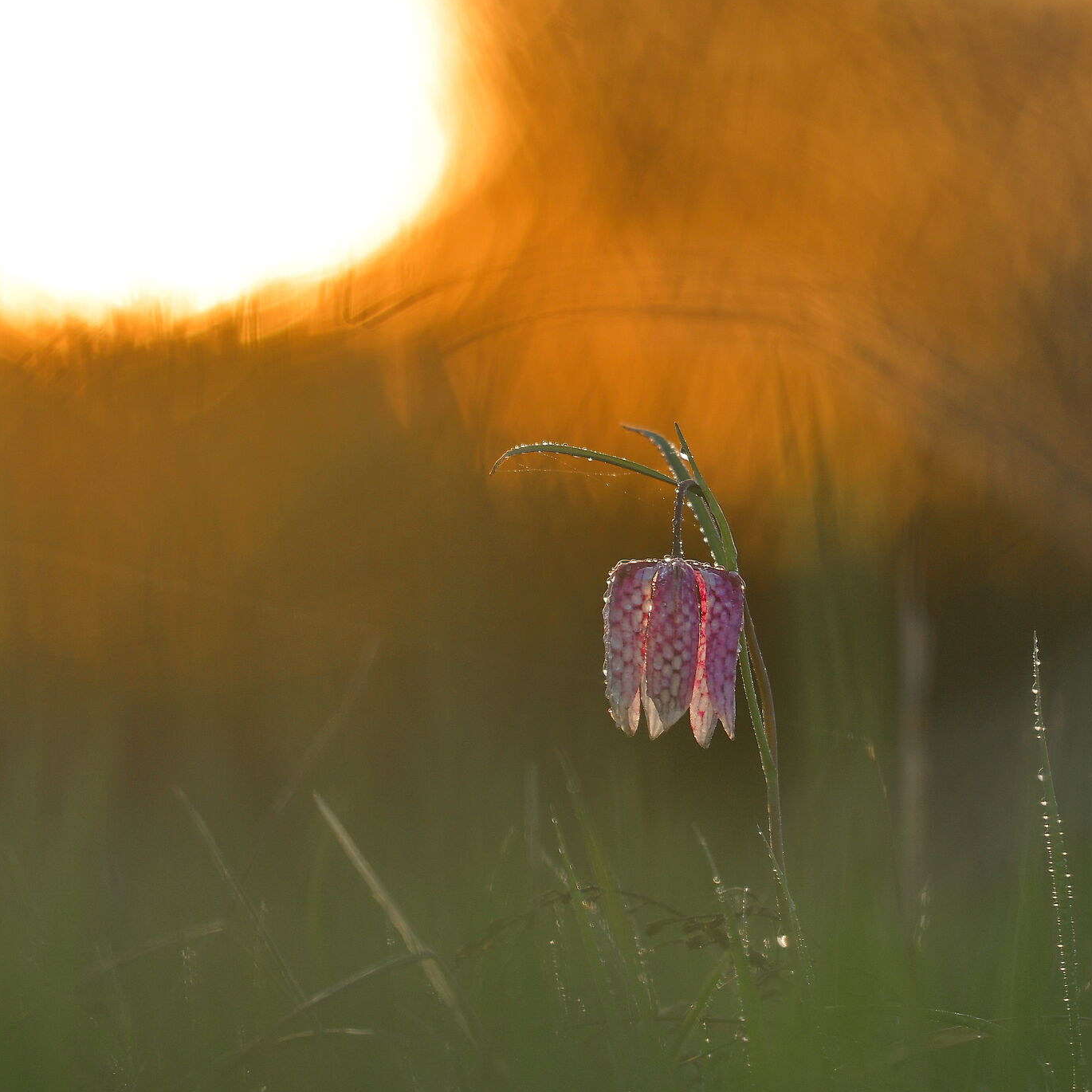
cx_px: 457
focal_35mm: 402
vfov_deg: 4.4
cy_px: 526
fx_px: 14348
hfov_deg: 4.4
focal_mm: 180
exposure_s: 1/640
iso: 100
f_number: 3
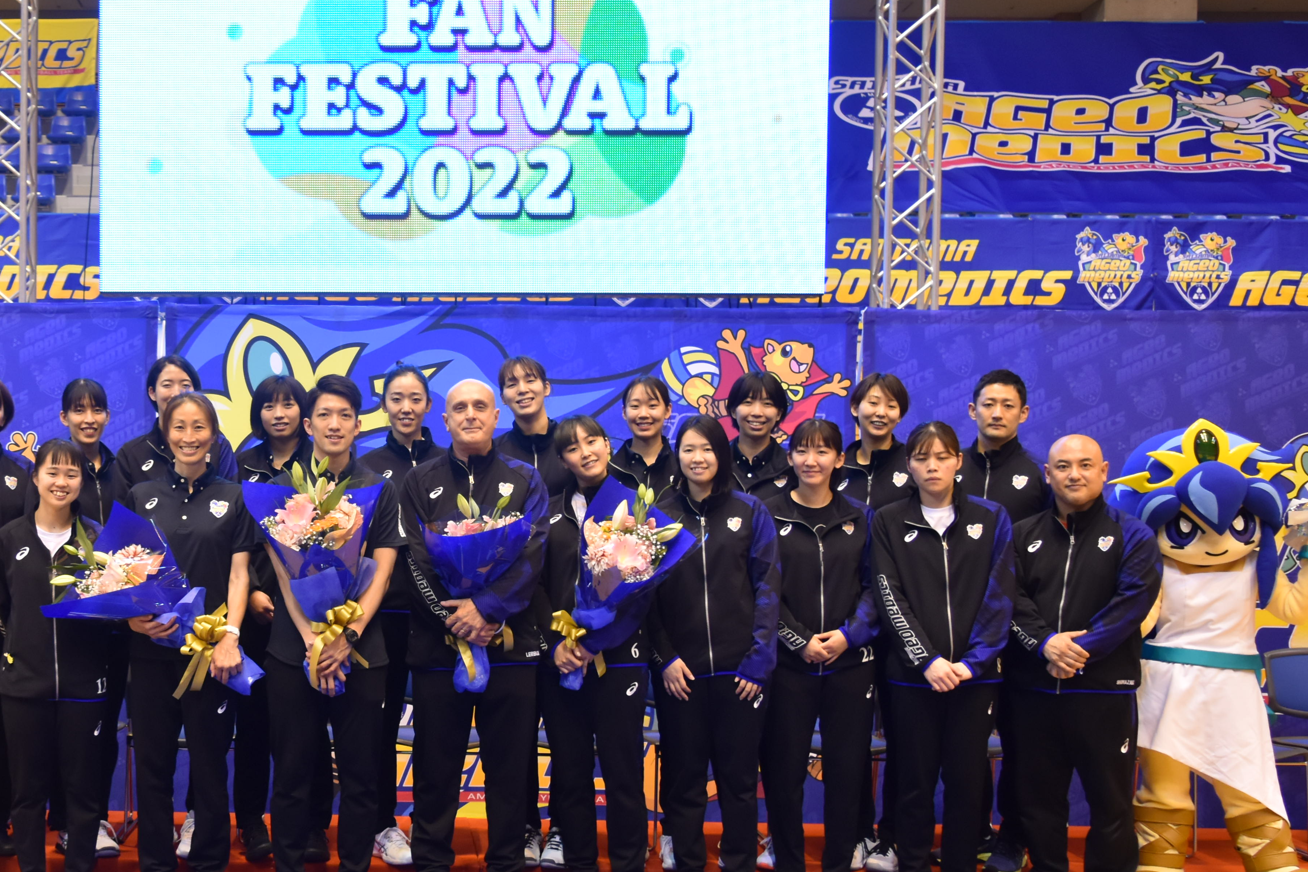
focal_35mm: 45
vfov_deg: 29.7
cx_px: 298
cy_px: 548
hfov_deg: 42.0
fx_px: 1635
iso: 720
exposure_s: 1/60
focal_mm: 18
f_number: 4
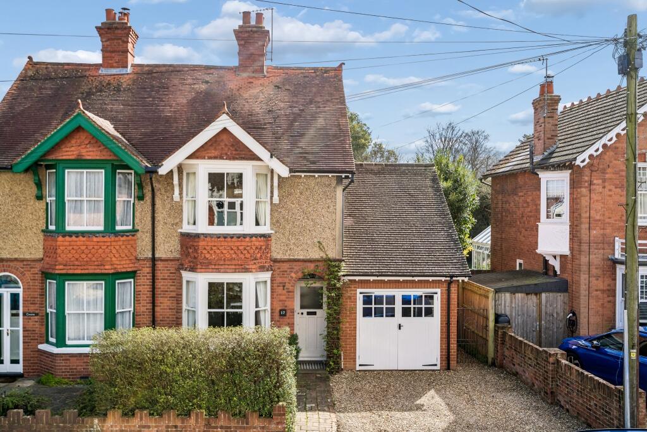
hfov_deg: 54.4
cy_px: 216
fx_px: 629
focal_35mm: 35
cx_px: 324
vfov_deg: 37.9
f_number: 9
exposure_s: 1/640
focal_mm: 35
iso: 320
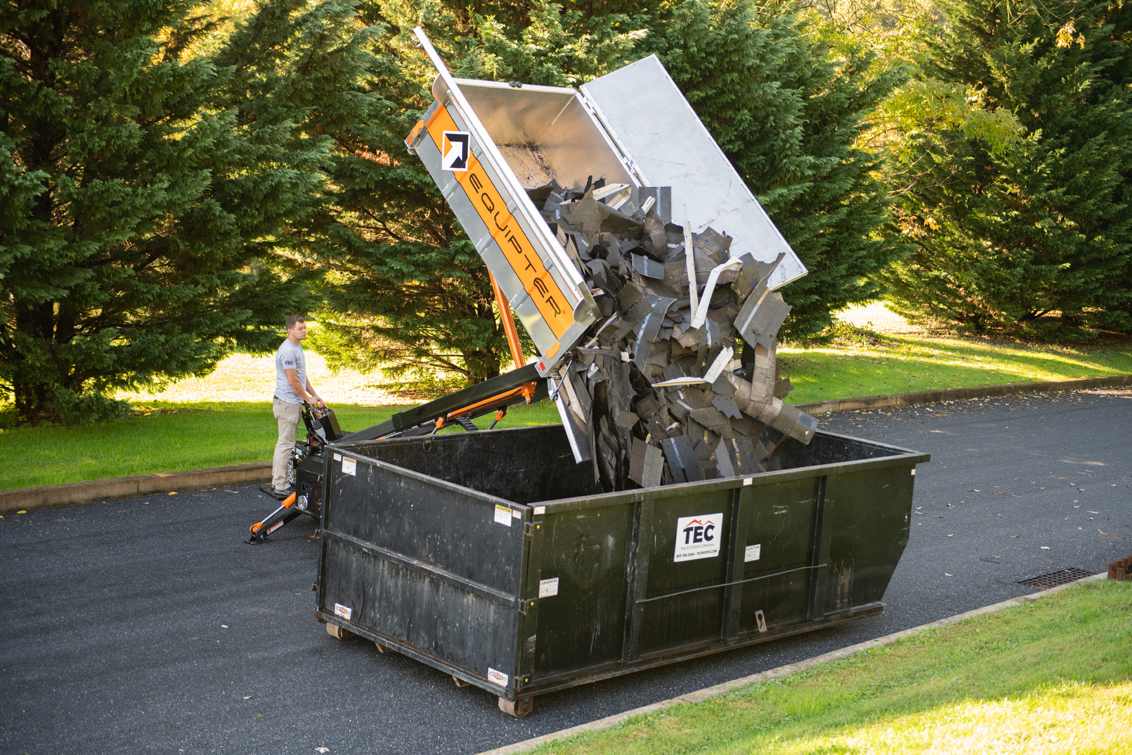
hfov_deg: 36.2
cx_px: 566
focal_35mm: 55
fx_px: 1729
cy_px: 378
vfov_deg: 24.6
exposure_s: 1/500
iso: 800
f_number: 3.2
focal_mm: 55
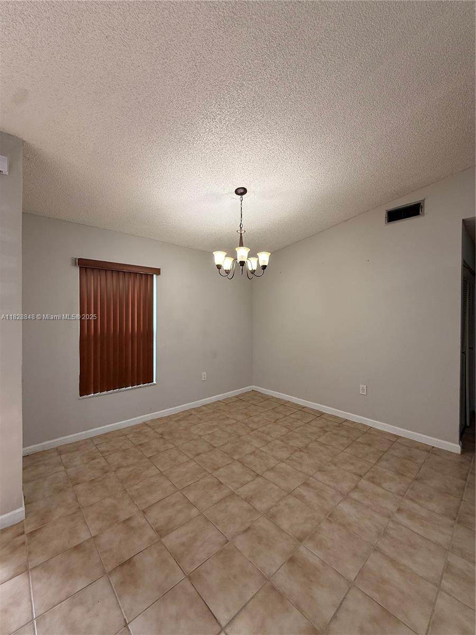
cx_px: 238
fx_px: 257
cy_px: 318
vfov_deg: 102.1
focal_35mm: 14
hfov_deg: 85.7
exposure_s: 1/120
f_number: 2.2
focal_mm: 2.22
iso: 125
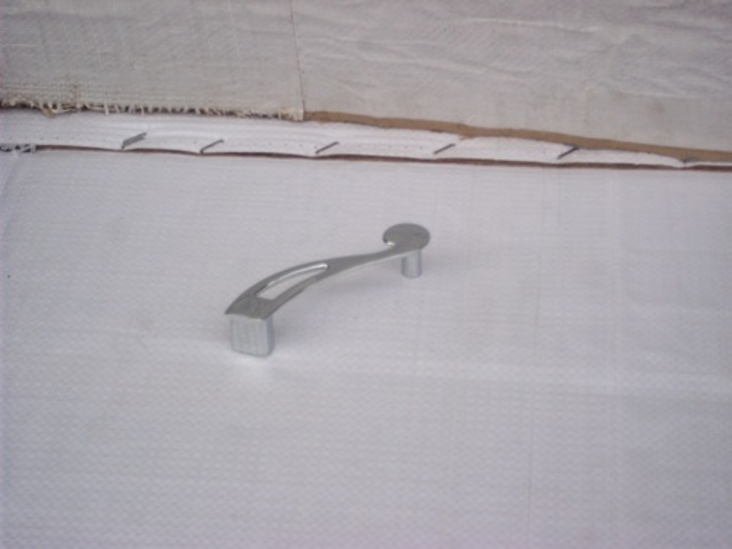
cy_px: 274
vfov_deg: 13.7
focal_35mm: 108
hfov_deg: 18.2
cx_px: 366
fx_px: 2284
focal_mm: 19.5
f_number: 5.6
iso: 80
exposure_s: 1/200
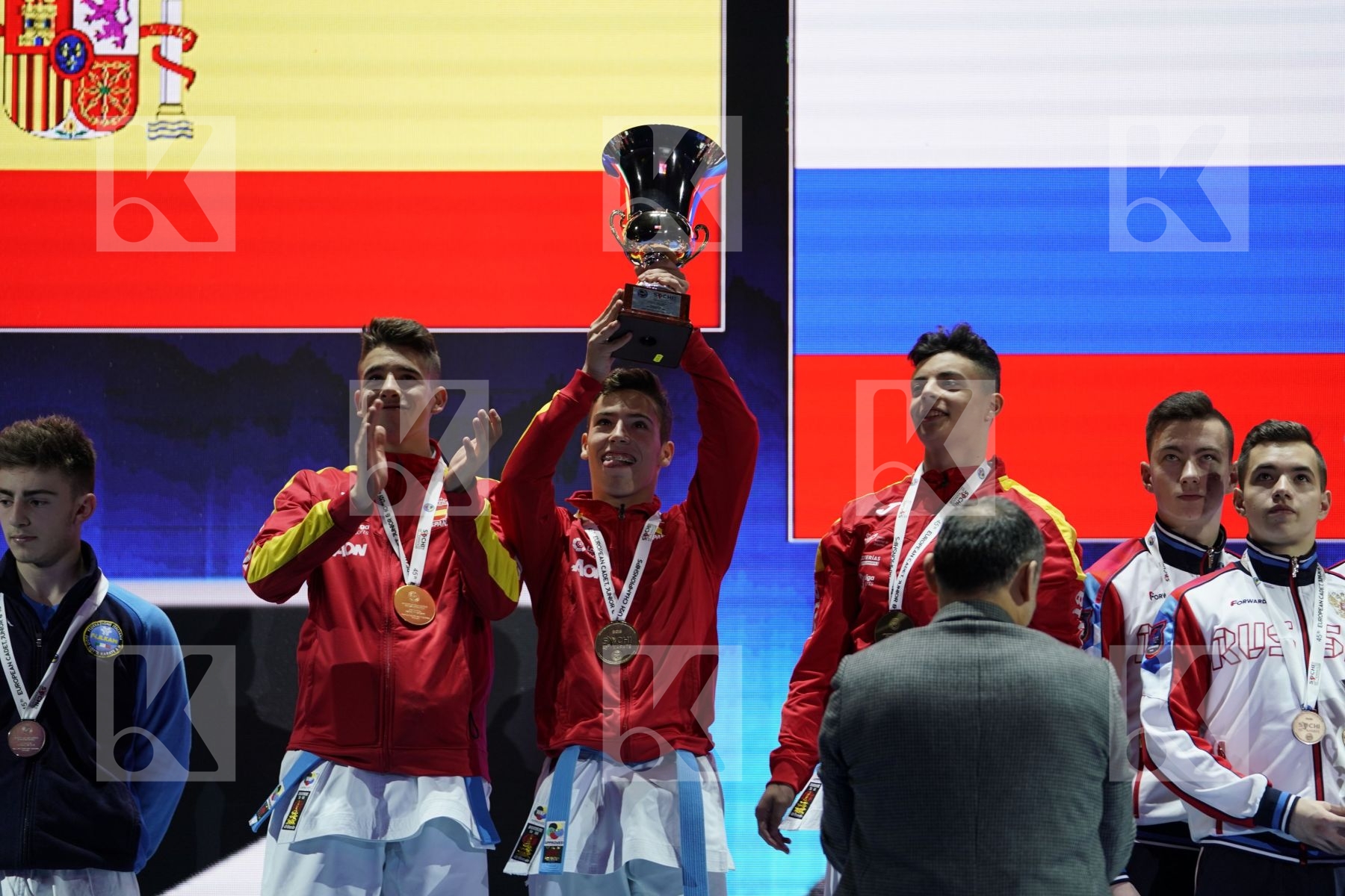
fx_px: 4969
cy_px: 448
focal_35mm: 133
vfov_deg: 10.3
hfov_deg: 15.4
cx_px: 672
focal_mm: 133
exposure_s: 1/250
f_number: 2.8
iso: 320
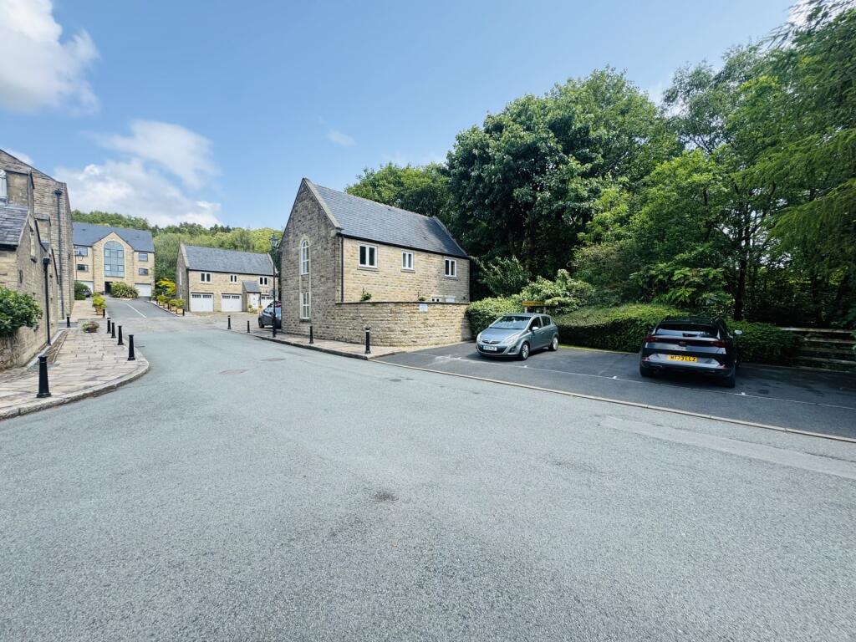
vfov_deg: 85.7
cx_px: 428
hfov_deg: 102.1
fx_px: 346
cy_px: 321
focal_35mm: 14
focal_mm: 2.22
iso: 40
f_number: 2.2
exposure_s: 1/338
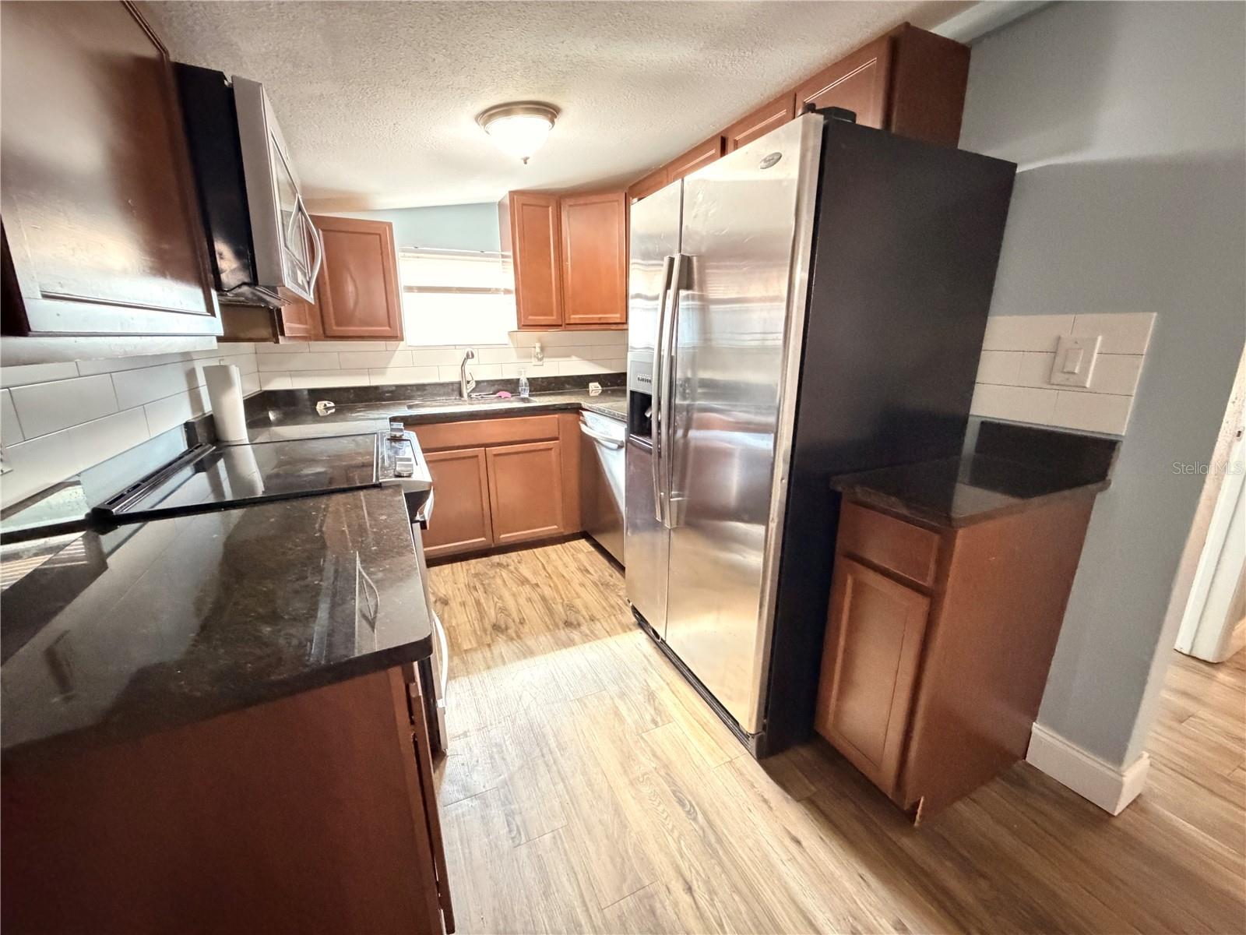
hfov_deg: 102.1
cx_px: 623
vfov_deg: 85.7
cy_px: 468
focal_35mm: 14
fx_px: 504
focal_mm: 2.22
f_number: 2.2
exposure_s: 1/24
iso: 2500
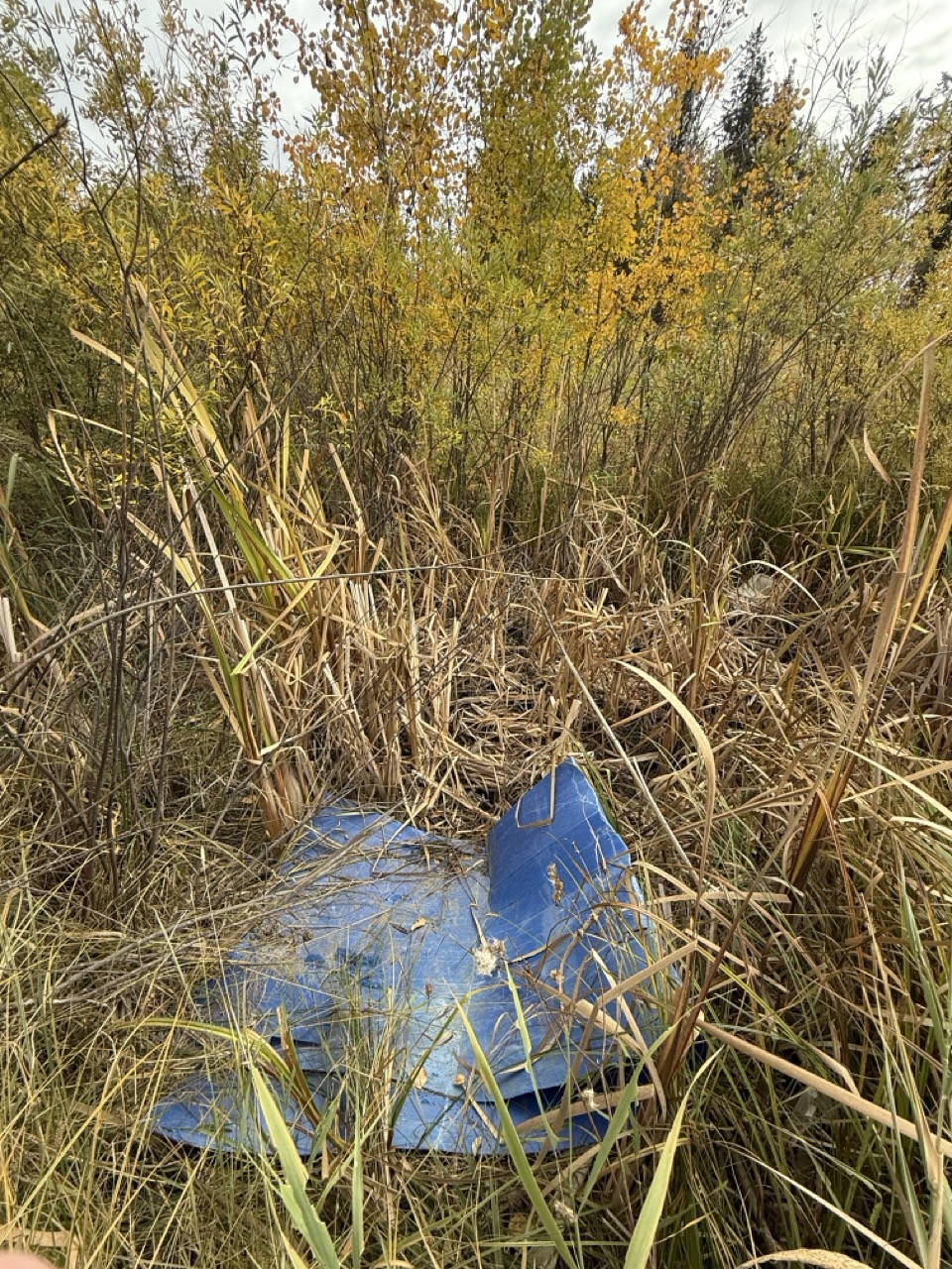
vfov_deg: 102.1
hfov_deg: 85.7
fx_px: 513
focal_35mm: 14
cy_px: 634
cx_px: 476
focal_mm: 2.22
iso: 50
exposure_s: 1/390
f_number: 2.2
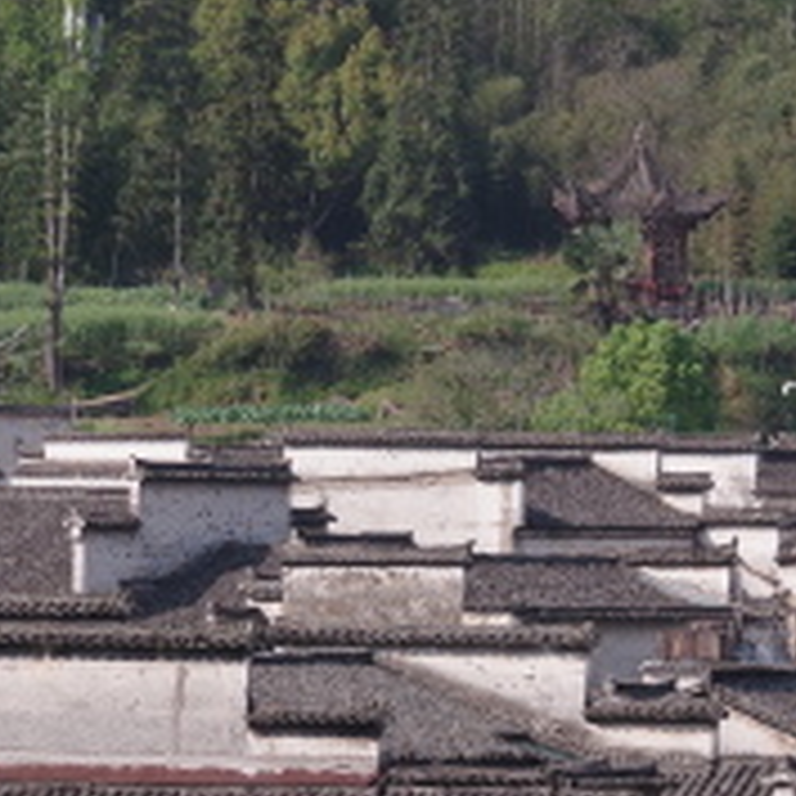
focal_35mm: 605
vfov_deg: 2.9
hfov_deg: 2.9
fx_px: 15740
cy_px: 596
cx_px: 477
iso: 200
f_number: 9
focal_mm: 105
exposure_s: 1/400
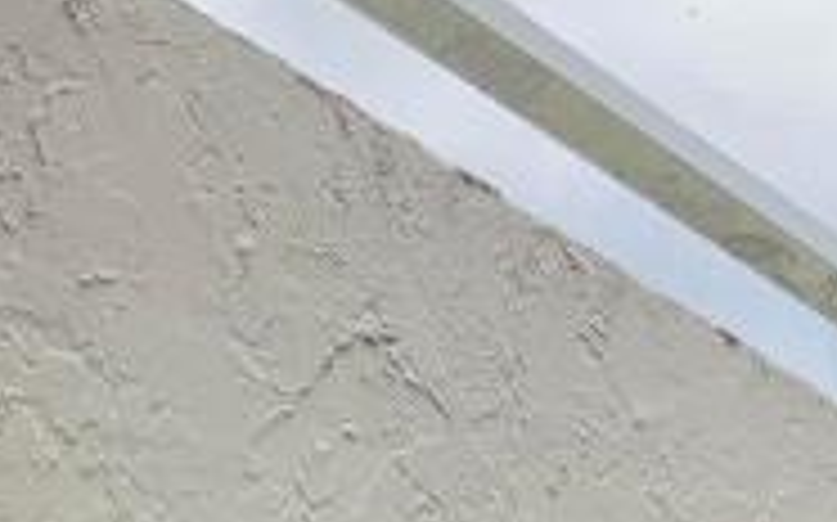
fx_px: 2895
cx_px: 1143
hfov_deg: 15.5
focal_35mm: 127
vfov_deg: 9.2
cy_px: 1282
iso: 16
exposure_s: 1/231
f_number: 1.8
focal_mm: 3
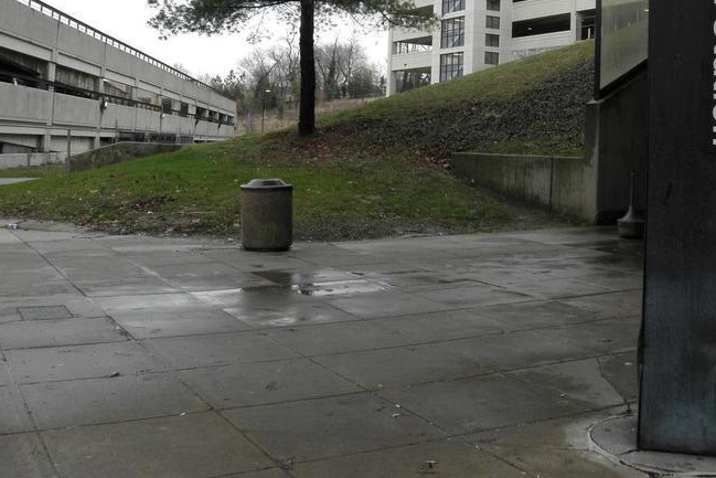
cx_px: 397
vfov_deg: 28.7
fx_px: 895
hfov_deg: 43.5
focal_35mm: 45
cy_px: 51
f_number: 5.6
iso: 64
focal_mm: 4.6
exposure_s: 1/60
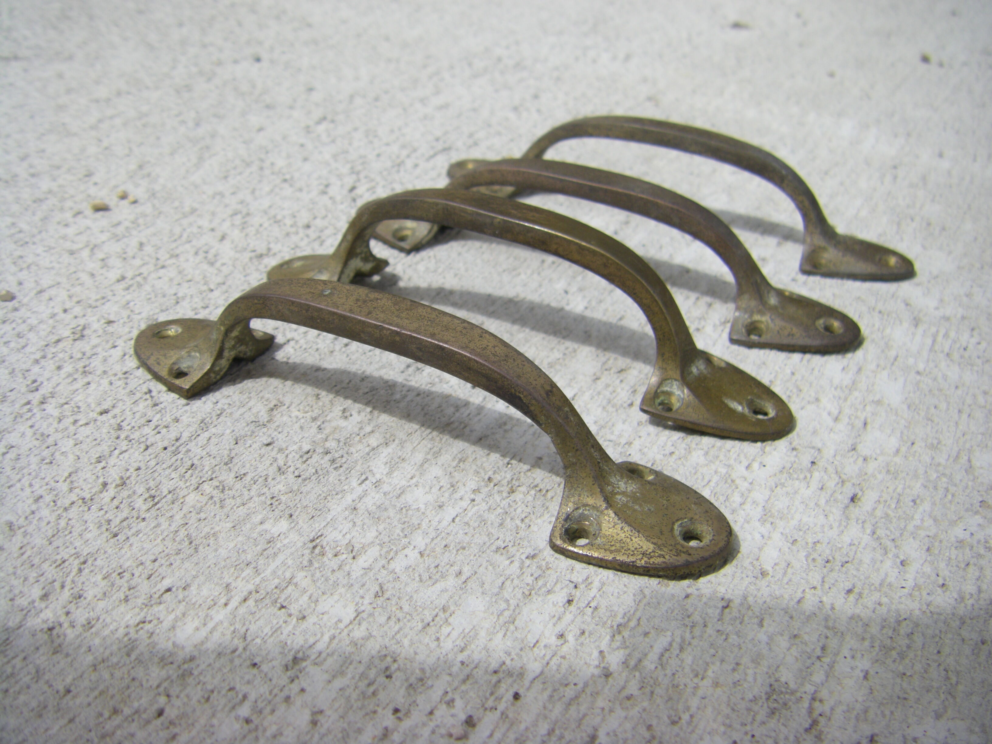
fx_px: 1089
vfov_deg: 37.7
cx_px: 496
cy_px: 372
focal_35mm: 38
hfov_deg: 49.0
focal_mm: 6.3
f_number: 7
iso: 64
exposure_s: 1/250
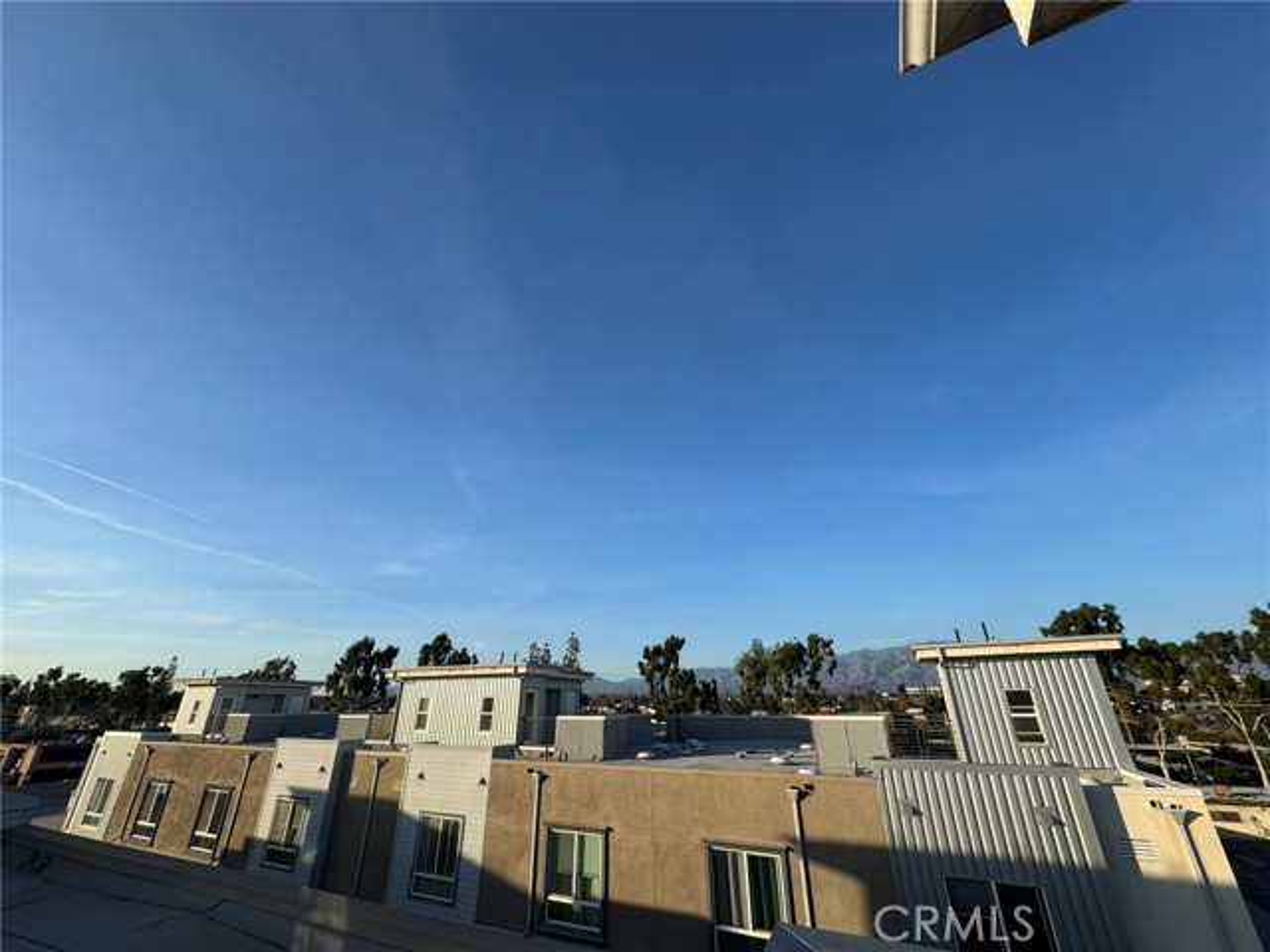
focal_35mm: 14
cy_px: 476
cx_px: 635
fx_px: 514
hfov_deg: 102.1
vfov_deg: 85.7
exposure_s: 1/1506
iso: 40
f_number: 2.2
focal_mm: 2.22
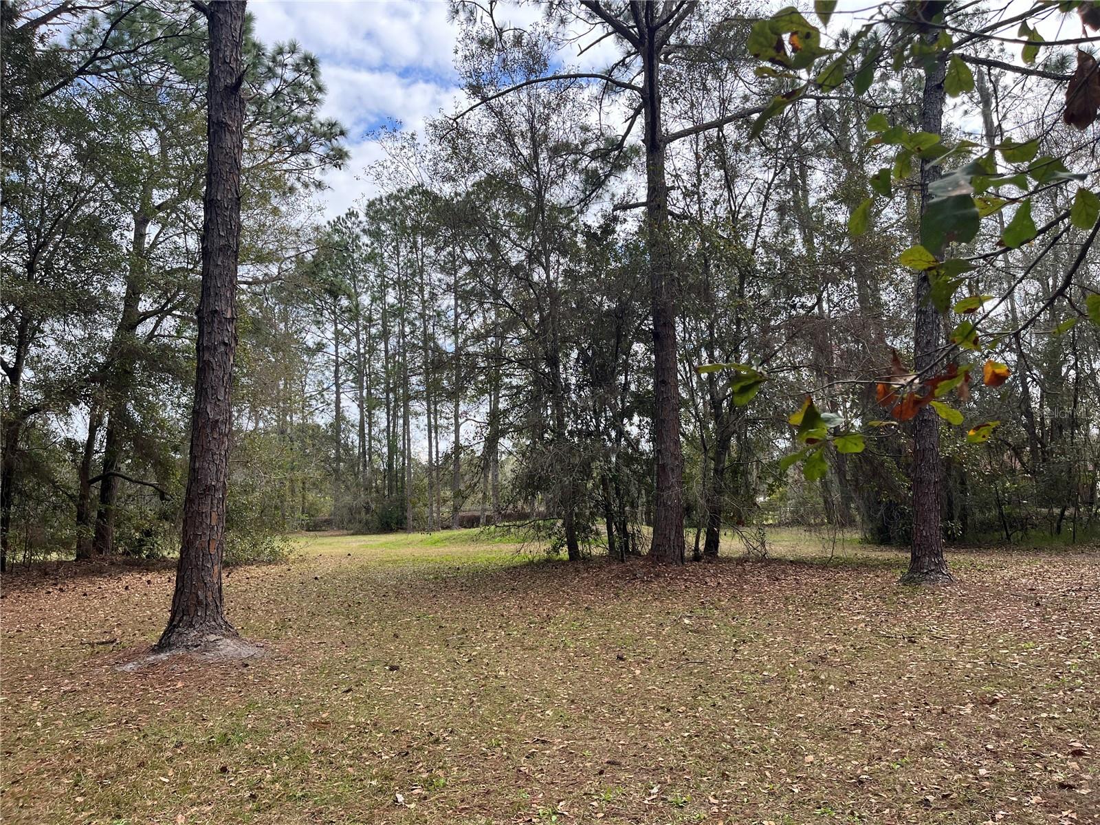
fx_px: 826
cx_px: 550
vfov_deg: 53.1
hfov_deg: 67.3
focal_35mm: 26
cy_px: 412
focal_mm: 5.1
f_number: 1.6
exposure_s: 1/1000
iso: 50
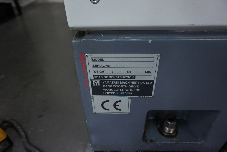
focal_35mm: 24
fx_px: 151
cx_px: 114
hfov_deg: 73.7
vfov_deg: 53.1
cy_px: 76
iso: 1000
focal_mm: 16
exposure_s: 1/60
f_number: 4
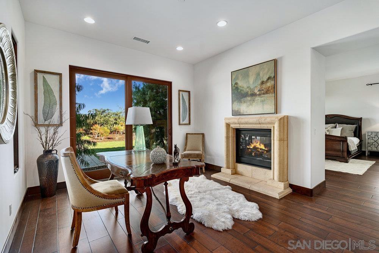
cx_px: 190
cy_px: 126
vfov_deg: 73.8
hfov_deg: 96.7
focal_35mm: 16
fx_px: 168
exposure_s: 1/3
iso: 100
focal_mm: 16
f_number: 5.6
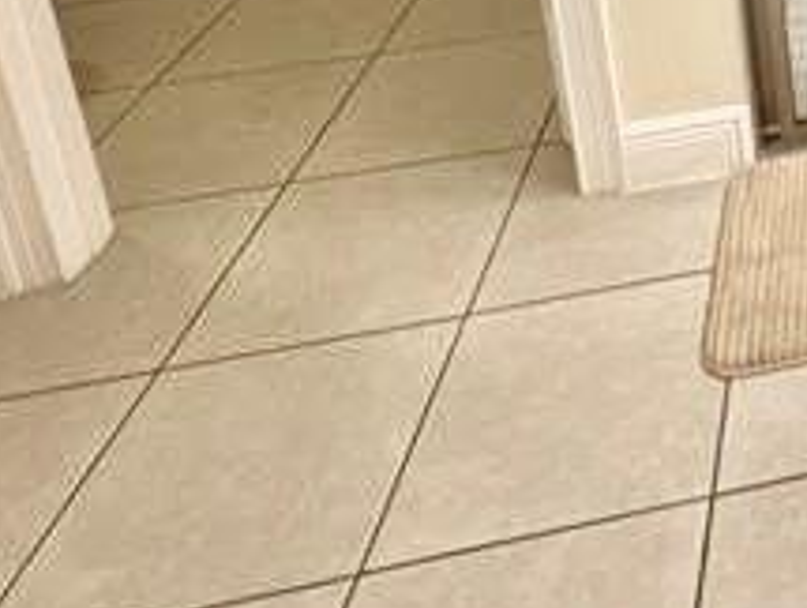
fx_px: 1214
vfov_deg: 21.8
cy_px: -375
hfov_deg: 27.3
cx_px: 1171
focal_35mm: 52
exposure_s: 1/120
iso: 320
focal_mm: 2.22
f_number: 2.2
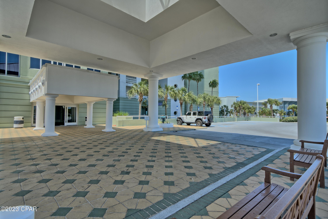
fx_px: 164
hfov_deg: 90.0
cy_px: 110
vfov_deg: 67.4
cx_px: 164
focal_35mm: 18
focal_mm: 18
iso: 200
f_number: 19
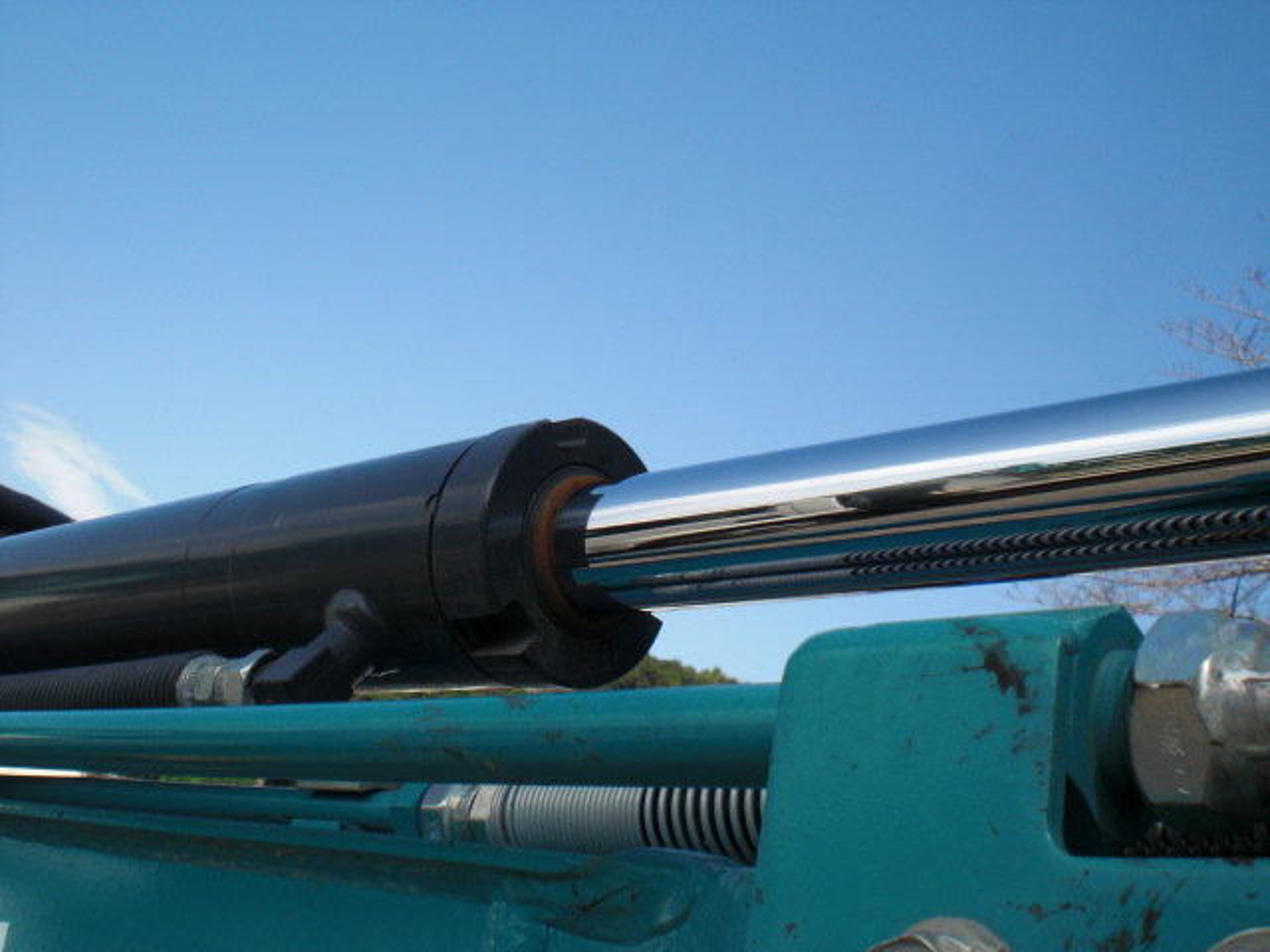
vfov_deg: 37.7
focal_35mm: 38
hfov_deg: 49.0
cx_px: 635
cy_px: 476
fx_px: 1394
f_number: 5.6
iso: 64
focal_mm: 6.3
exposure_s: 1/250
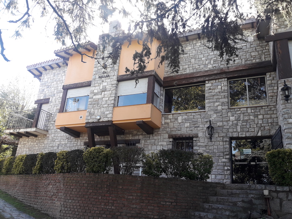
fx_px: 236
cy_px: 110
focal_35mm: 28
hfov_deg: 63.4
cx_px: 146
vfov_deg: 49.7
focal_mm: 3.7
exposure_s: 1/153
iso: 40
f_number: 1.9
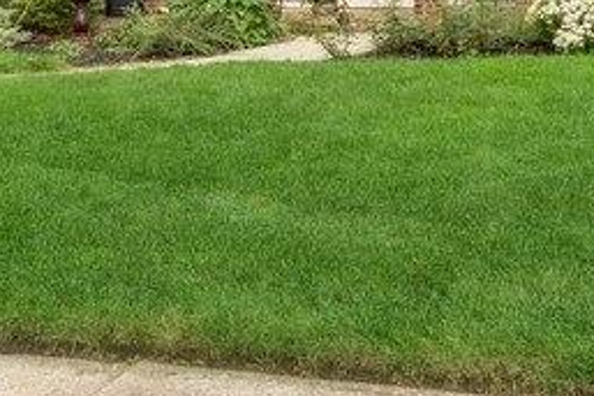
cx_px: 331
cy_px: -49
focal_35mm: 63
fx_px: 1039
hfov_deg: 31.9
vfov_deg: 20.5
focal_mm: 12
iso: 320
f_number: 8
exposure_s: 1/160
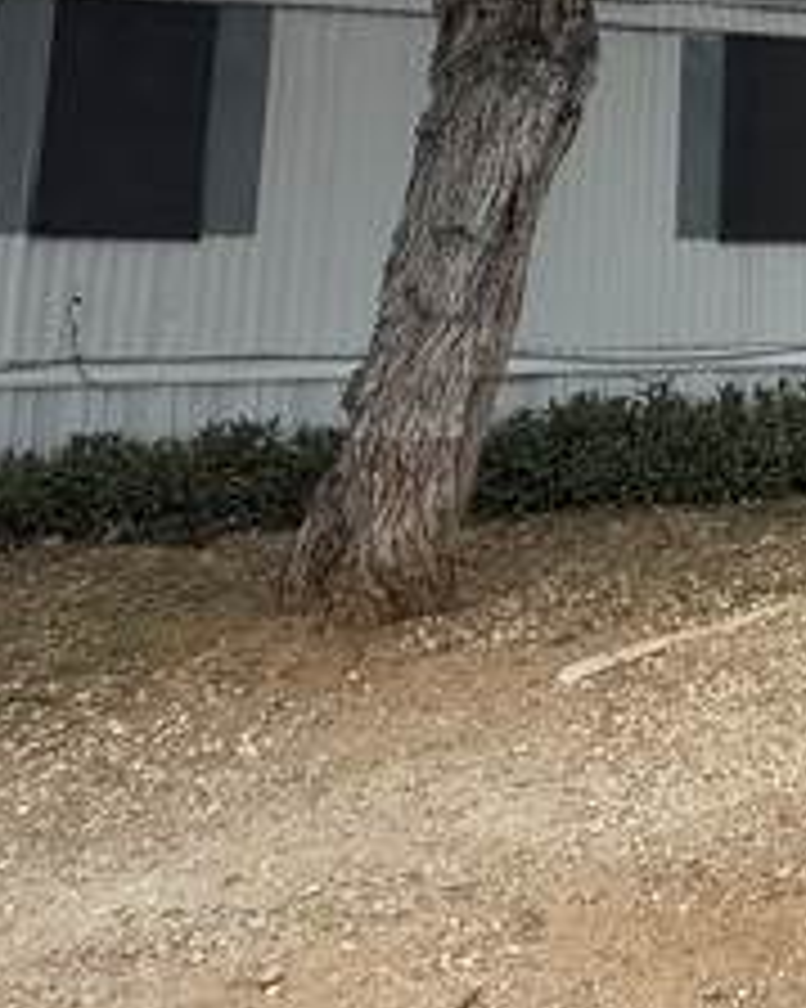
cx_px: 1054
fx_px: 1164
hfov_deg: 30.1
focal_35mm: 39
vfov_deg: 43.1
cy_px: 112
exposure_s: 1/1600
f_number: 2.2
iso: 40
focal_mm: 2.22
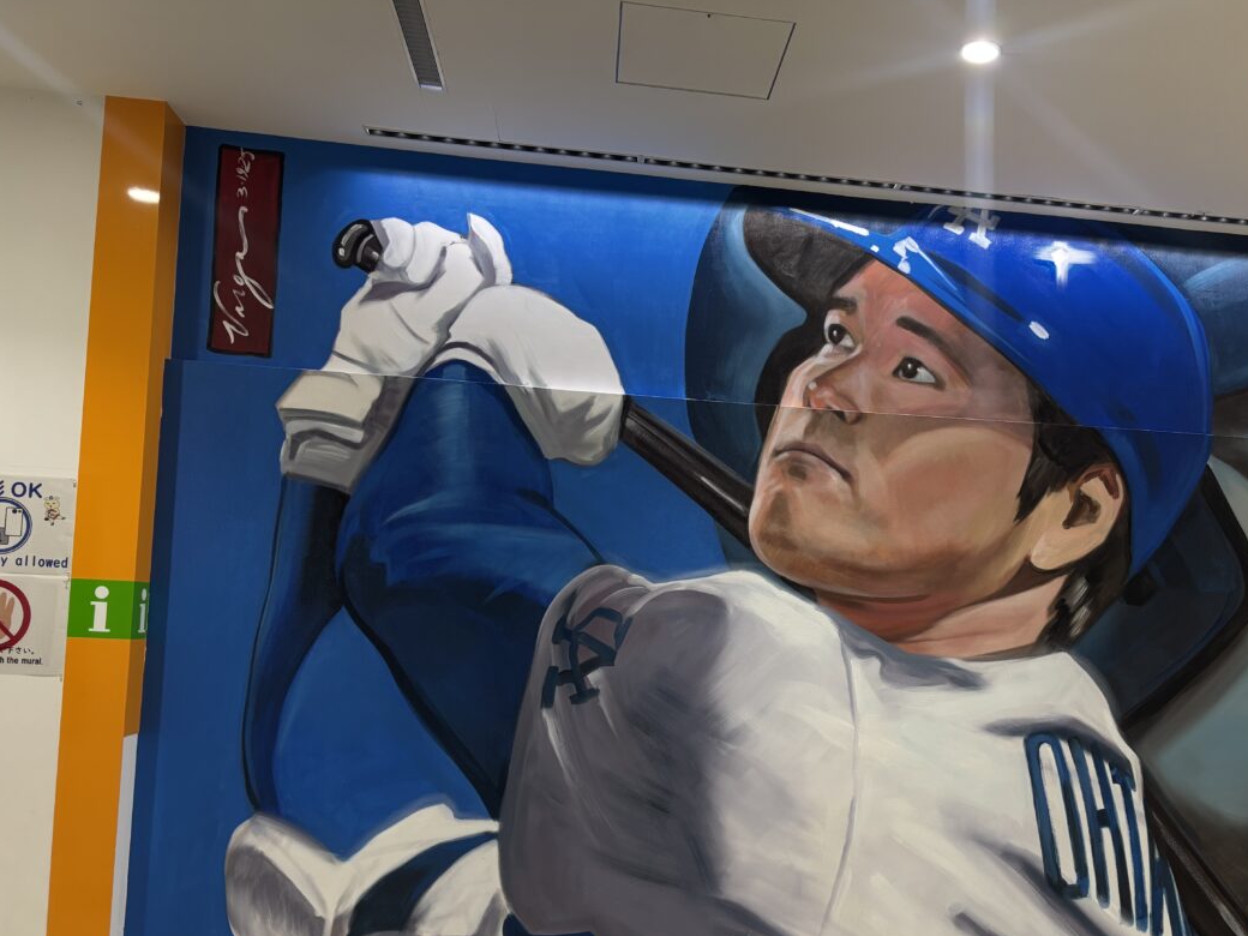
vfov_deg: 43.9
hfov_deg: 56.3
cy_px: 568
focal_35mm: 32
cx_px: 763
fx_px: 1154
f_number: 1.6
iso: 125
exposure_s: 1/50
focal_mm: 5.96
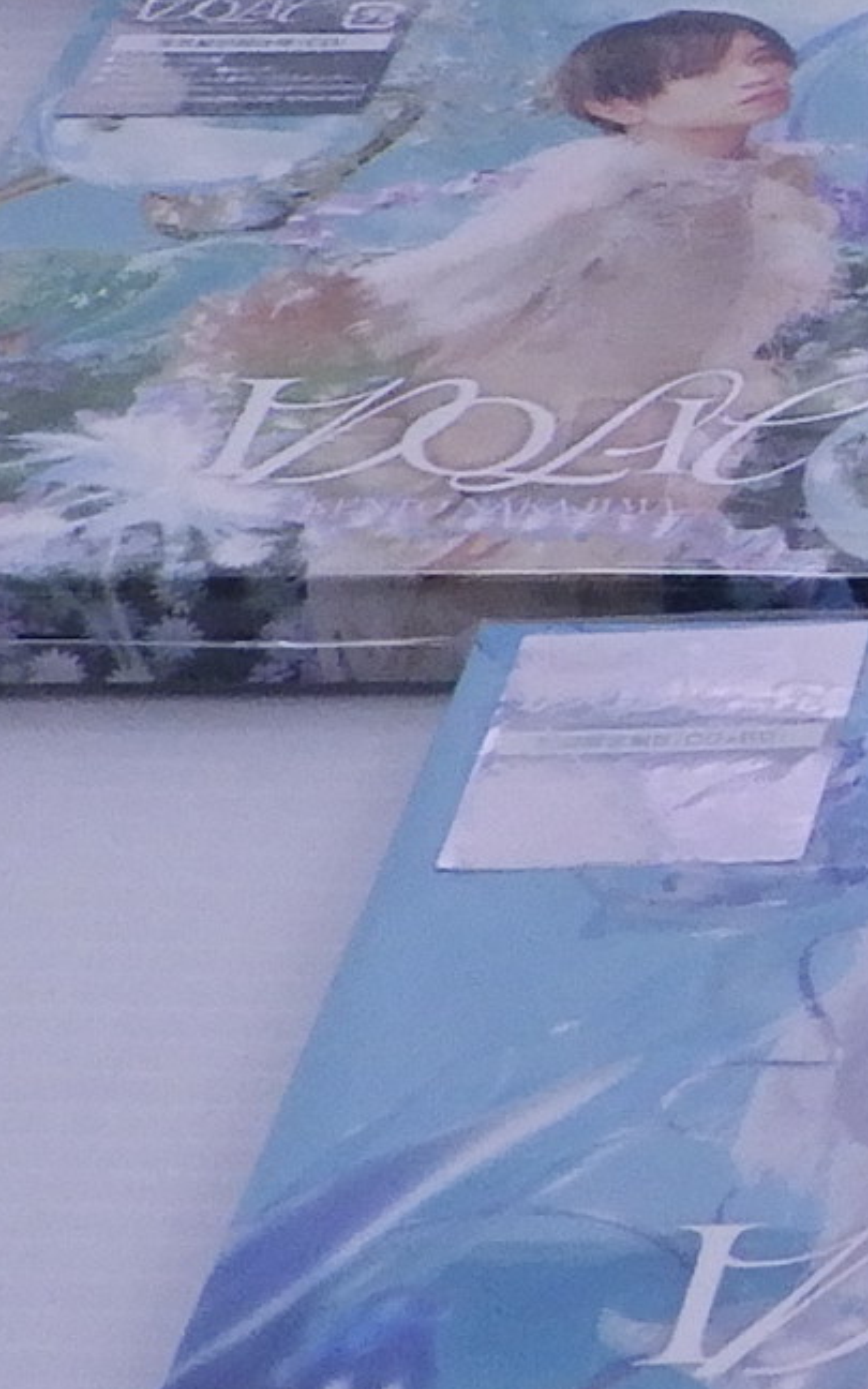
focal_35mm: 167
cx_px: 2649
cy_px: 324
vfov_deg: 12.5
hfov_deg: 7.0
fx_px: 6321
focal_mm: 5
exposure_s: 1/100
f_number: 3.5
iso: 250
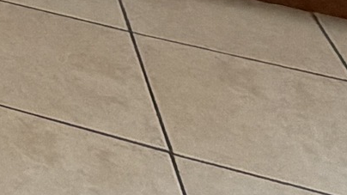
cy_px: -546
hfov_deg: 13.5
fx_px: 1067
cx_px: -485
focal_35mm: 116
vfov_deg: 7.7
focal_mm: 2.22
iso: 320
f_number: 2.2
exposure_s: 1/102
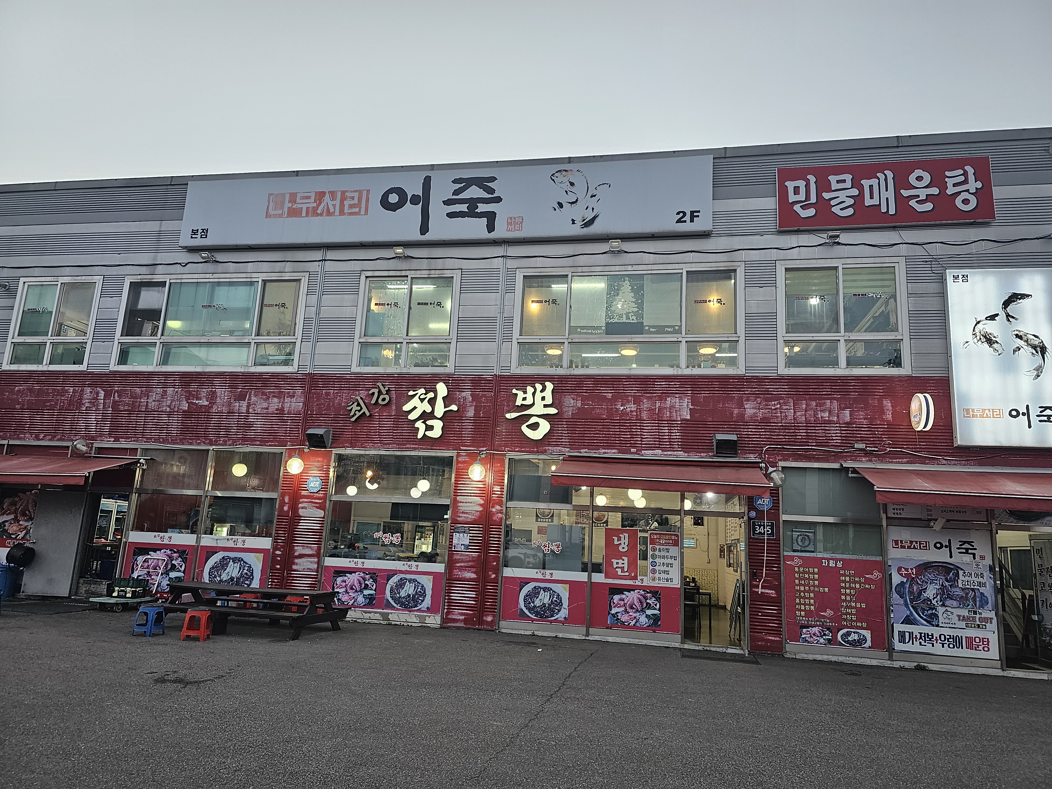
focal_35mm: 23
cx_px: 526
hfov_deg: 73.9
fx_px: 699
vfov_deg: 58.9
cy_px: 394
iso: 125
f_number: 1.7
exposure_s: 1/120
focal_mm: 6.3
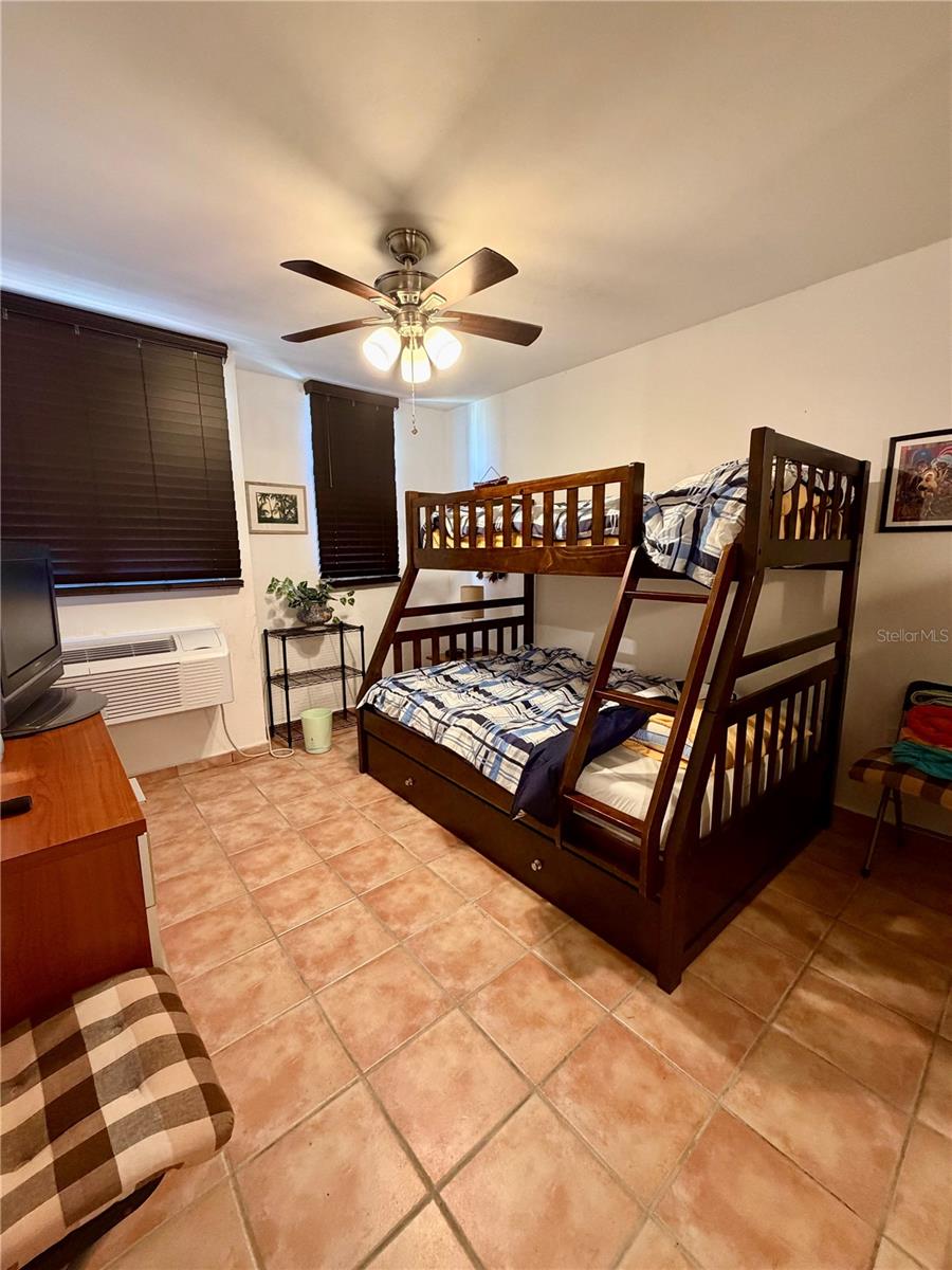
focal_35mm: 14
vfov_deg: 102.1
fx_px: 513
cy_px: 635
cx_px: 476
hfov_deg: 85.7
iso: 400
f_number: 2.2
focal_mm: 2.22
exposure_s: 1/60
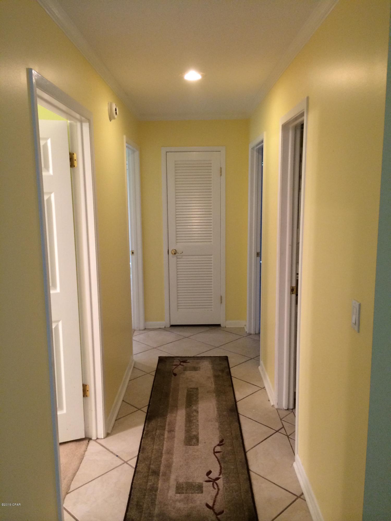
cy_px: 260
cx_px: 196
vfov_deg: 60.0
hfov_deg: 46.8
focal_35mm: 30
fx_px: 452
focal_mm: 4.12
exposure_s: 1/30
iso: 160
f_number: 2.2
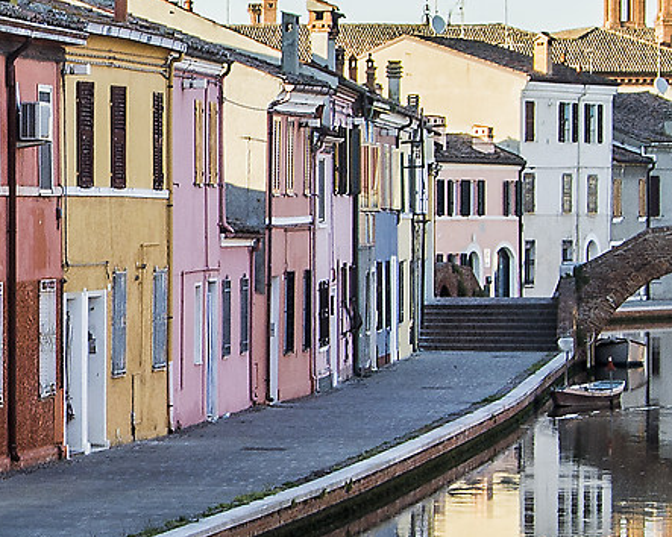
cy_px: 325
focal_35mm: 237
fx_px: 4702
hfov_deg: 8.1
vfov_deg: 6.5
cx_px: -130
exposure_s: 1/30
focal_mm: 31
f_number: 11
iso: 100
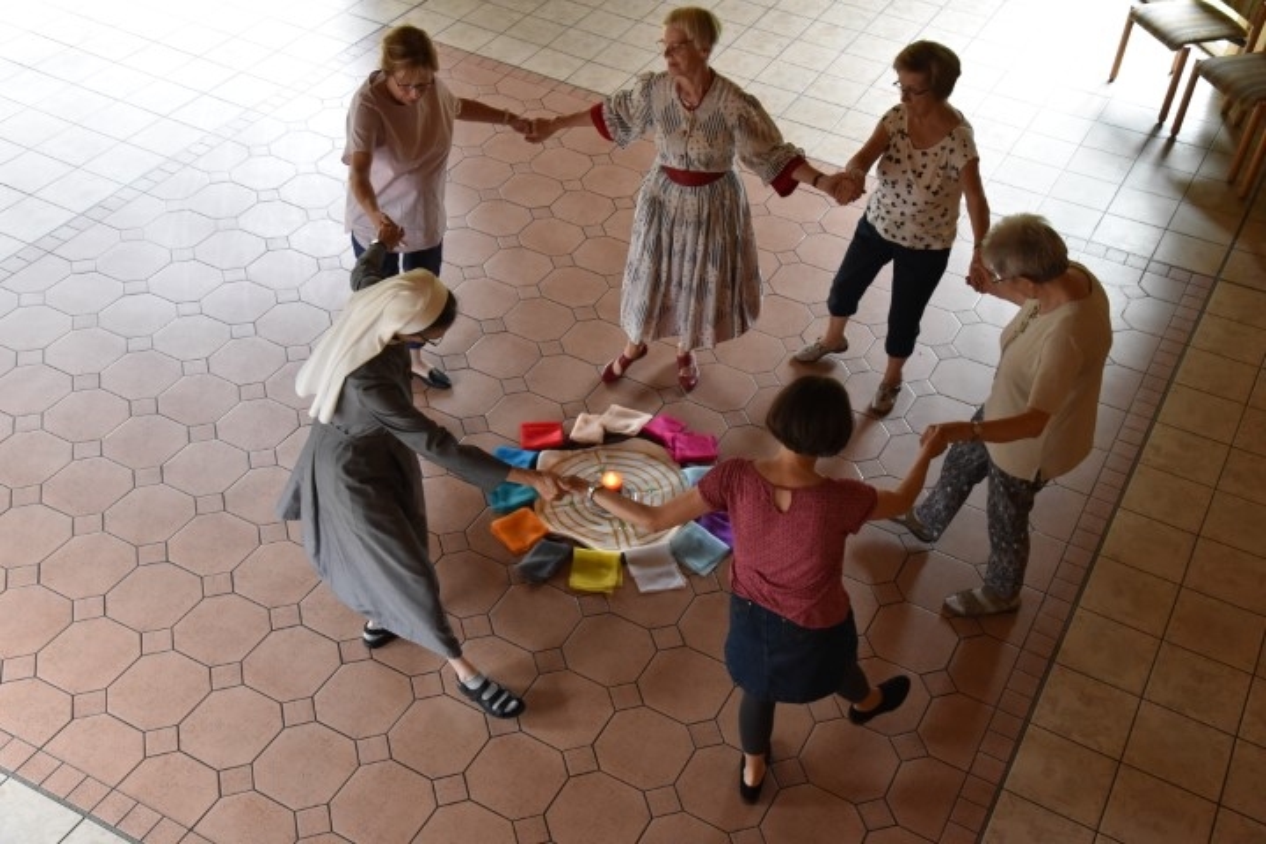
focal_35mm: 40
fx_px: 1407
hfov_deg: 48.5
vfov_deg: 33.4
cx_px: 633
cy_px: 422
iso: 5000
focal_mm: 40
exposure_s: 1/80
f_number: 6.3
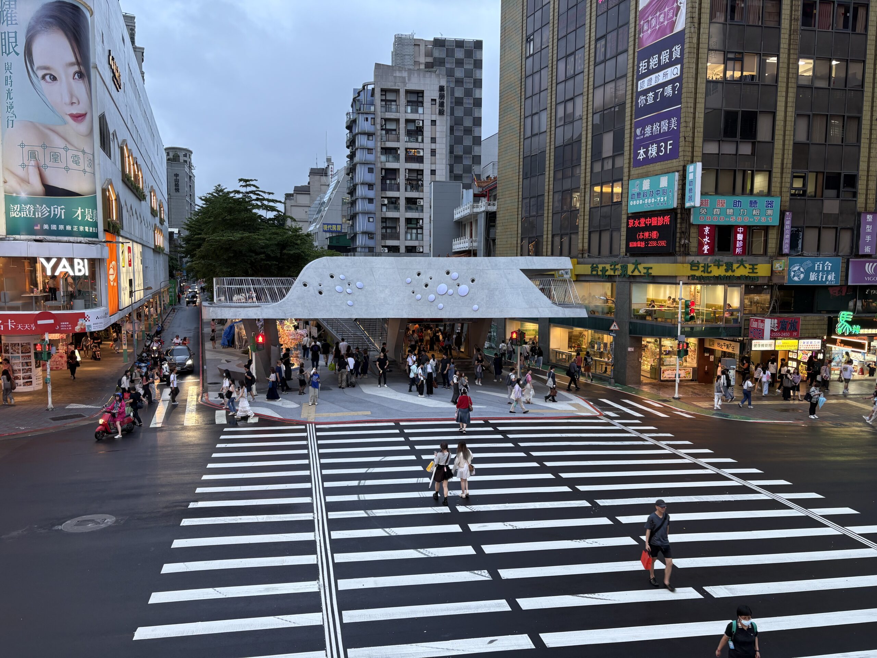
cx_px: 438
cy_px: 329
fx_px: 659
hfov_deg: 67.3
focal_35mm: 26
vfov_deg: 53.1
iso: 64
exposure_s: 1/60
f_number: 1.6
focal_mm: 5.96
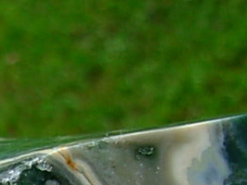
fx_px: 1041
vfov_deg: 9.7
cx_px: -85
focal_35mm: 146
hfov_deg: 13.0
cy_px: 331
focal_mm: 6.3
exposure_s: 1/157
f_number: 2.9
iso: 50
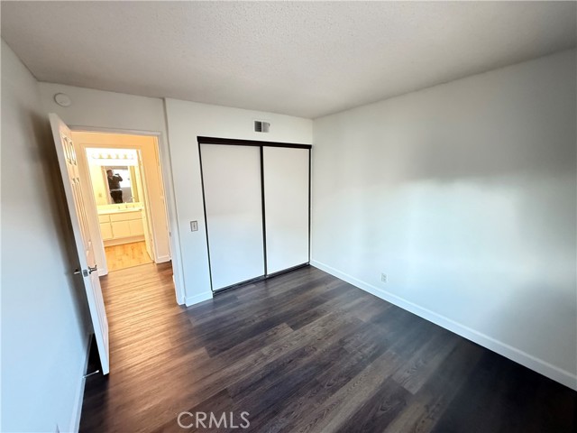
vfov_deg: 85.7
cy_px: 216
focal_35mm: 14
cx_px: 288
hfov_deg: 102.1
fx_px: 233
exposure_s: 1/60
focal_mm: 2.22
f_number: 2.2
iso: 640
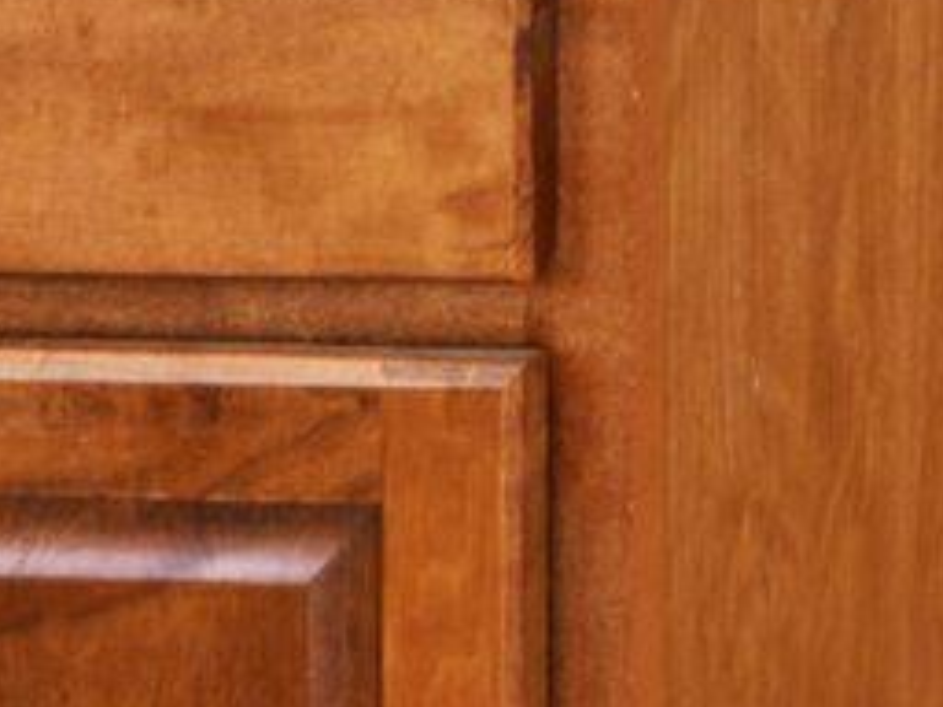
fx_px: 3351
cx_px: 2328
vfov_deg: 8.7
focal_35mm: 123
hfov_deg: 12.3
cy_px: -1725
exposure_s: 1/20
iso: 400
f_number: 8
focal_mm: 16
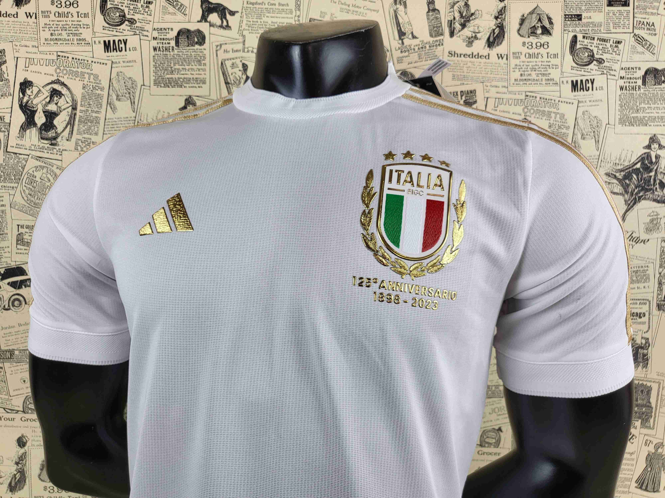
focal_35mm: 26
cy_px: 249
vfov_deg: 53.1
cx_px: 332
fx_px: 499
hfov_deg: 67.3
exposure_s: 1/100
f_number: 1.8
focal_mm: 4.25
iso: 50
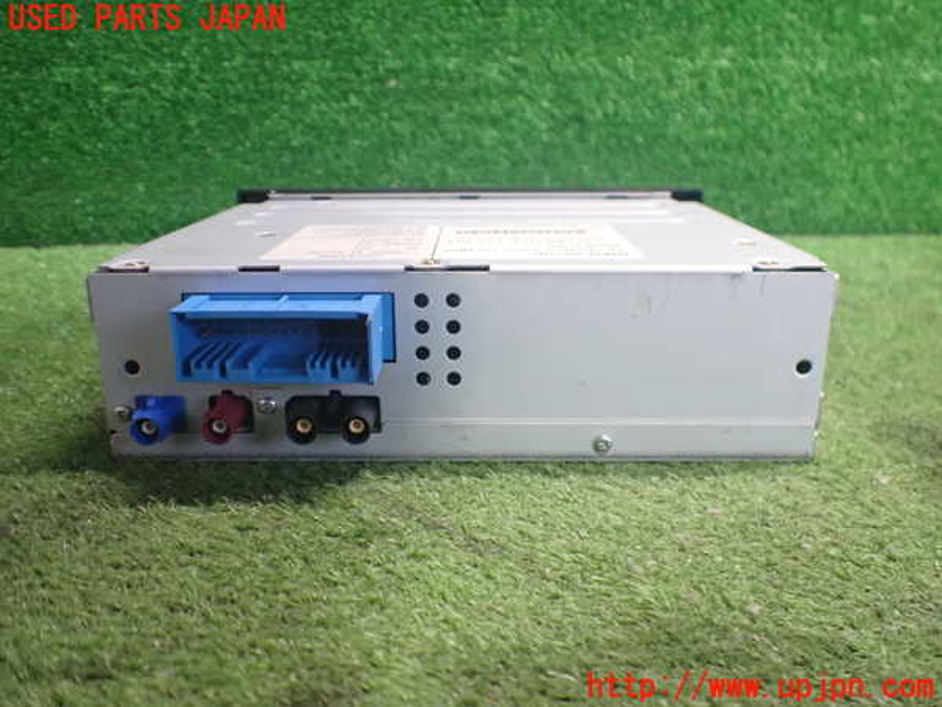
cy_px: 354
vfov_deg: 46.8
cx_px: 471
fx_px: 816
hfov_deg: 60.0
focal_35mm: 30
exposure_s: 1/50
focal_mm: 5.4
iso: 800
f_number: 2.3
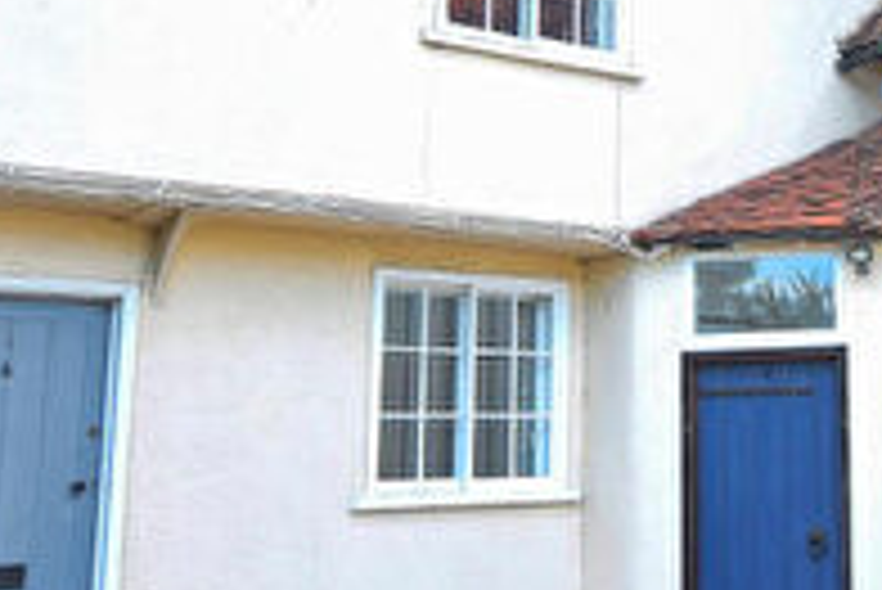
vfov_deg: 23.0
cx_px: 832
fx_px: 1441
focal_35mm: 59
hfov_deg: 32.0
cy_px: 187
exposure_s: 1/125
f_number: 4.2
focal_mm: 11
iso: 100
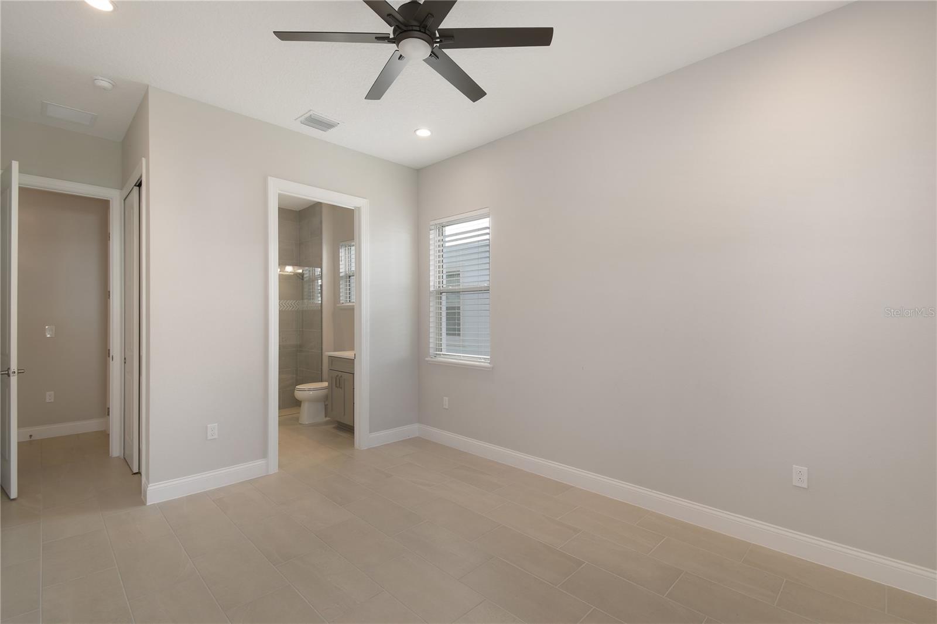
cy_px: 312
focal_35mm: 15
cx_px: 468
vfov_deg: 77.3
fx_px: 390
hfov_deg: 100.4
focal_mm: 10
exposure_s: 1/15
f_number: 9
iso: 100
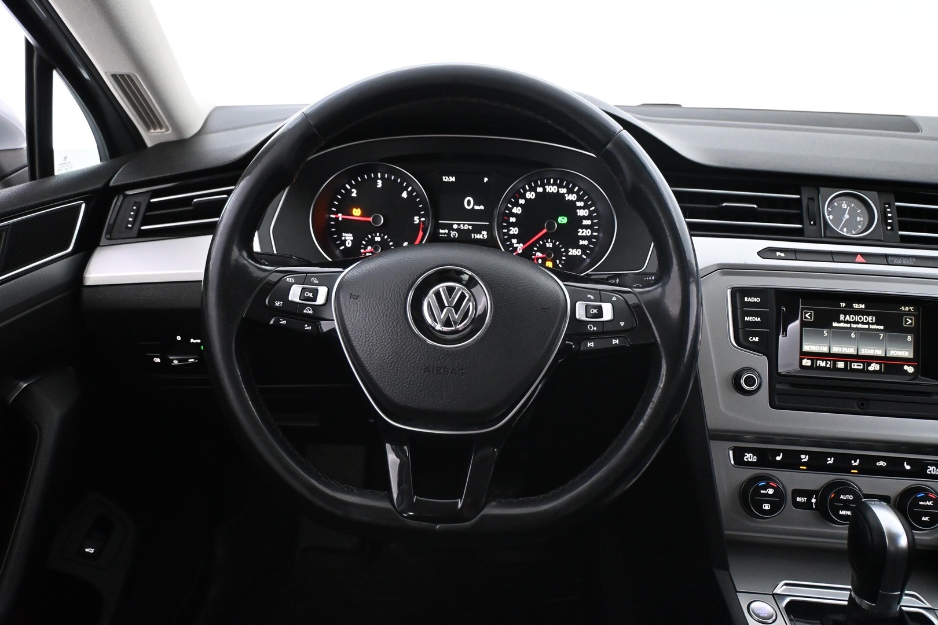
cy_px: 312
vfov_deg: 44.6
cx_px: 469
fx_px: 762
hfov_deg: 63.2
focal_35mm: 29
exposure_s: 1/60
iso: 4500
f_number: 3.8
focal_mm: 19.5
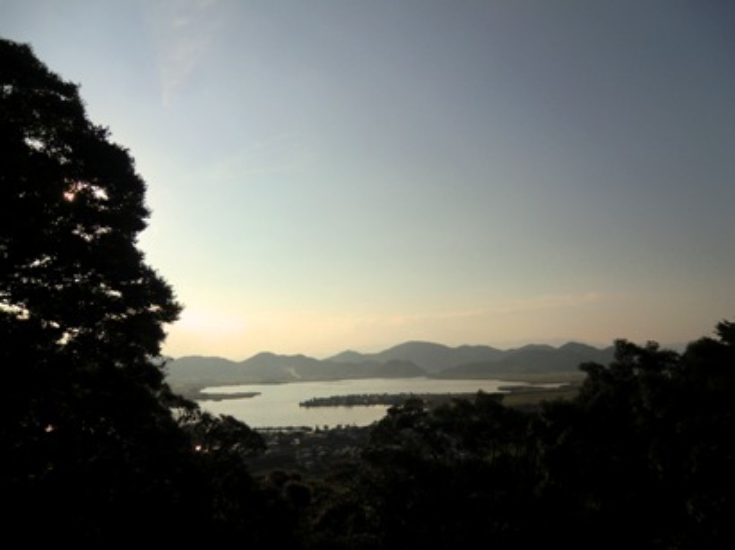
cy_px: 275
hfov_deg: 71.6
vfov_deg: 56.8
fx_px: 509
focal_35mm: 24
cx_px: 368
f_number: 7.5
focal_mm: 4.3
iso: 64
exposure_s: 1/400
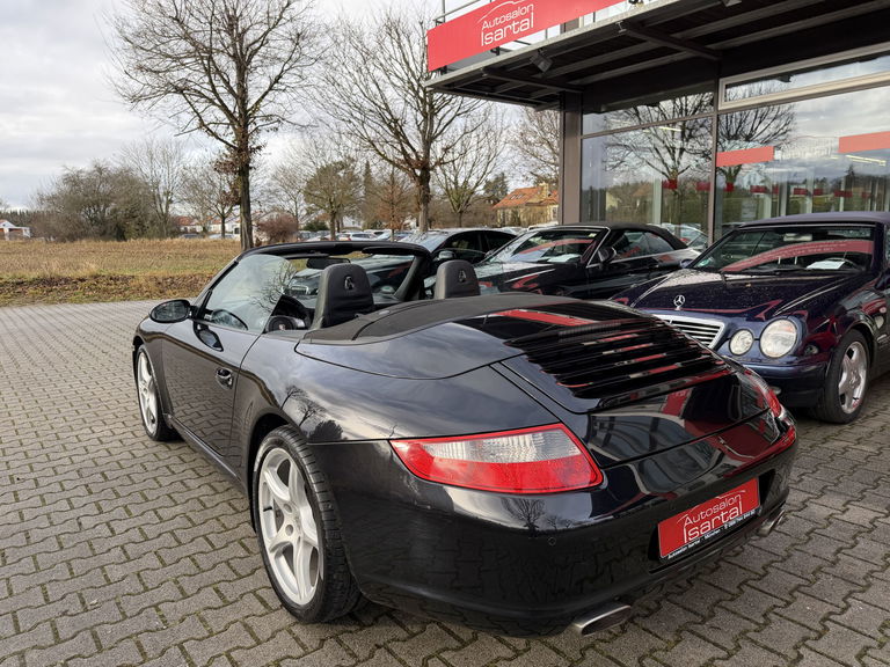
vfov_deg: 56.8
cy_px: 334
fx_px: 617
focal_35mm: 24
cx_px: 445
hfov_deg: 71.6
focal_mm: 6.76
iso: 100
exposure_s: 1/813
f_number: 1.78
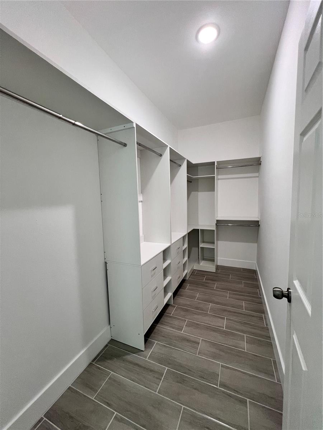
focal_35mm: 13
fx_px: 162
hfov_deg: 89.9
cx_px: 162
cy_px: 215
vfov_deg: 106.2
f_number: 1.8
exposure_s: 1/120
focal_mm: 1.57
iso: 160
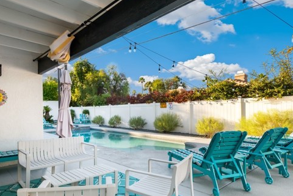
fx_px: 195
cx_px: 136
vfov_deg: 52.9
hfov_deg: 73.6
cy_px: 112
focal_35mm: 24
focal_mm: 18
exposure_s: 1/250
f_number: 8
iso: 64
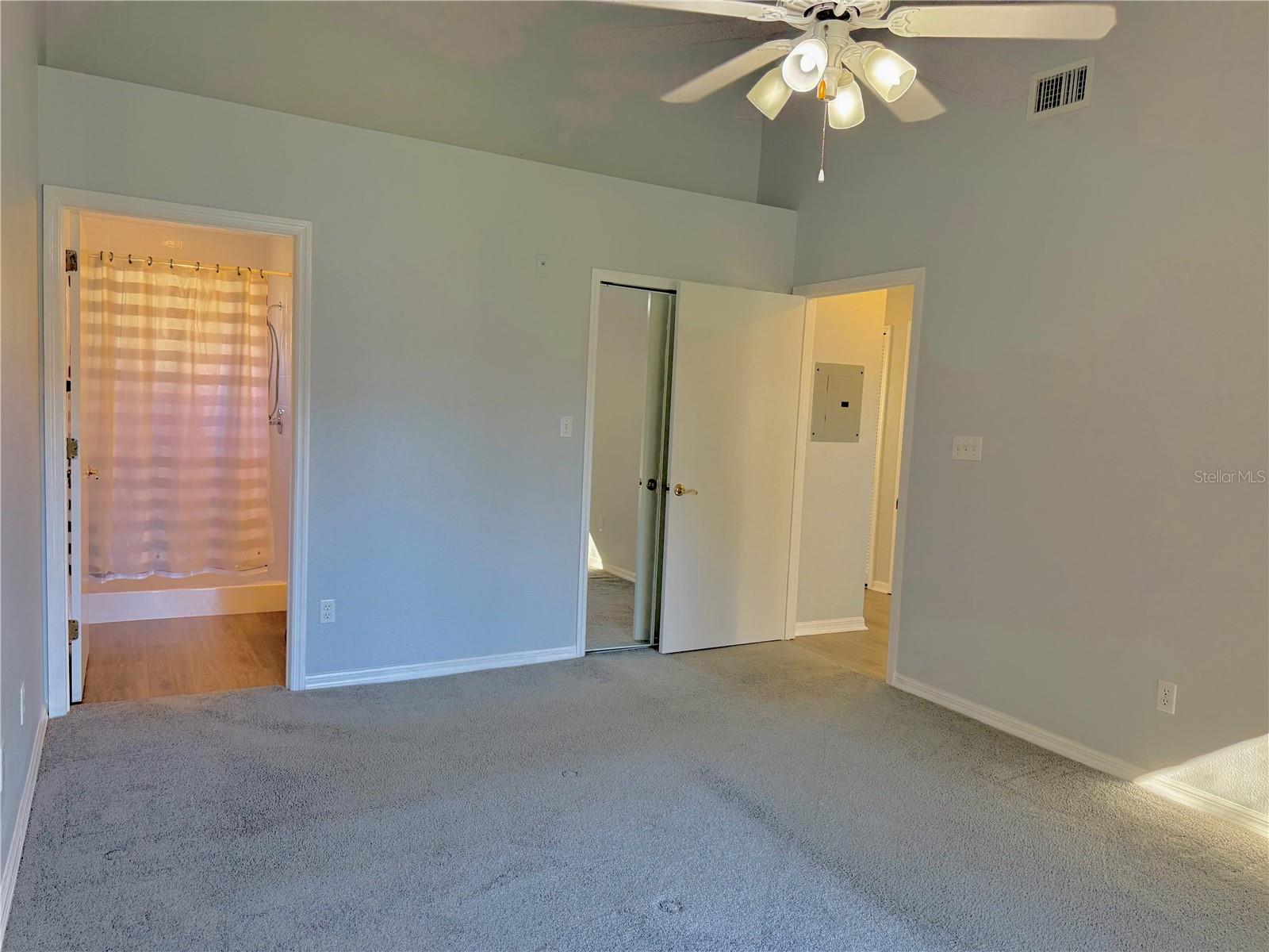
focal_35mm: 24
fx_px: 880
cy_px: 476
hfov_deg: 71.6
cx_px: 634
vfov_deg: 56.8
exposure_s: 1/147
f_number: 1.78
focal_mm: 6.76
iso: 200
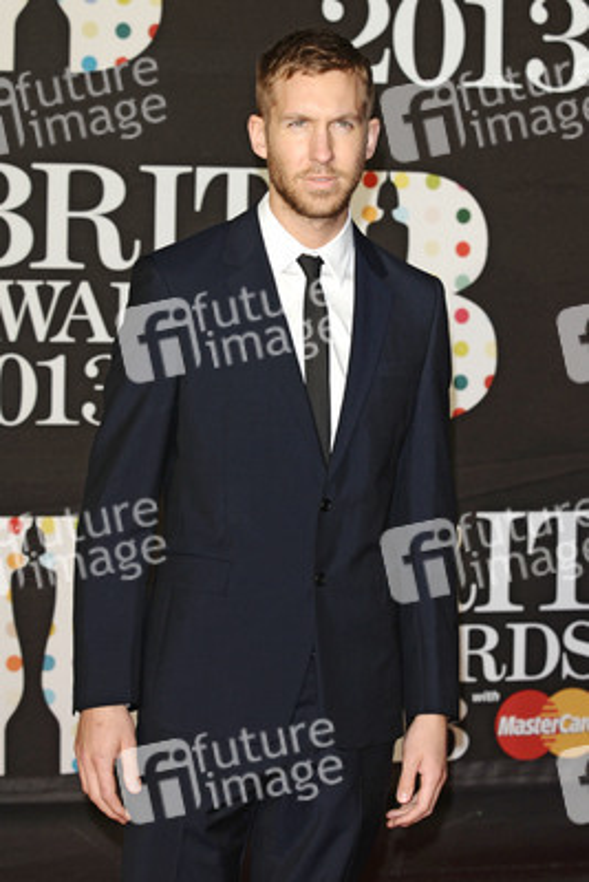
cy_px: 441
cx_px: 294
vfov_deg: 17.1
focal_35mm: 120
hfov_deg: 11.4
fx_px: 2942
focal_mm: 80
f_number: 4.5
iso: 320
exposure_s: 1/200
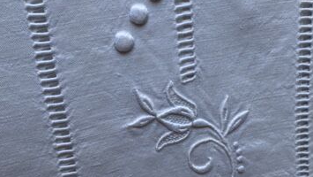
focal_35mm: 57
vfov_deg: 21.1
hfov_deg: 36.6
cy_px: 81
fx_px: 473
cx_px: 140
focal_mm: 4.15
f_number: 2.2
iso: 40
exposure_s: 1/100
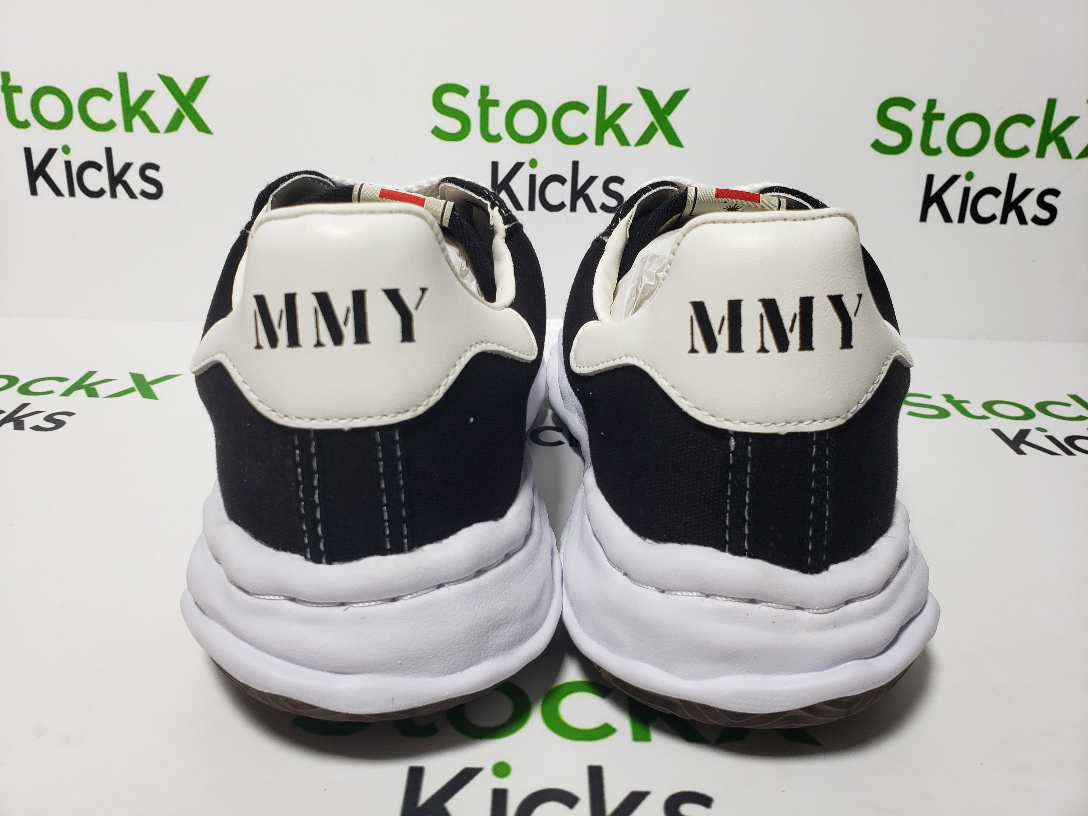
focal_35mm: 26
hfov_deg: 67.3
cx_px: 544
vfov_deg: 53.1
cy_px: 408
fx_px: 817
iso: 50
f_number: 2.4
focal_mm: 4.3
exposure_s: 1/183
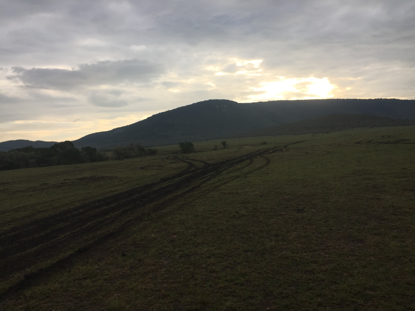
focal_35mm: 29
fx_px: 348
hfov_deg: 61.7
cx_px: 208
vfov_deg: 48.2
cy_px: 156
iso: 32
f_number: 2.2
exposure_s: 1/618
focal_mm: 4.15
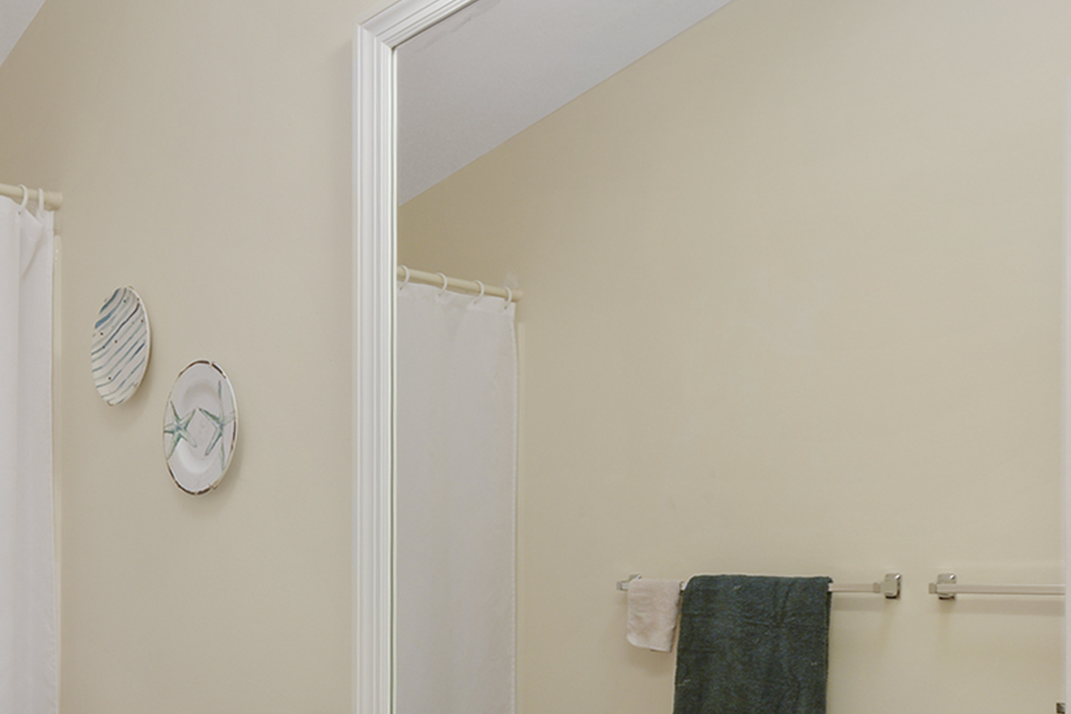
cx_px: 187
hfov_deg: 52.8
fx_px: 981
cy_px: 631
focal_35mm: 33
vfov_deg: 37.5
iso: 125
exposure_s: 1/10
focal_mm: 10
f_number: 9
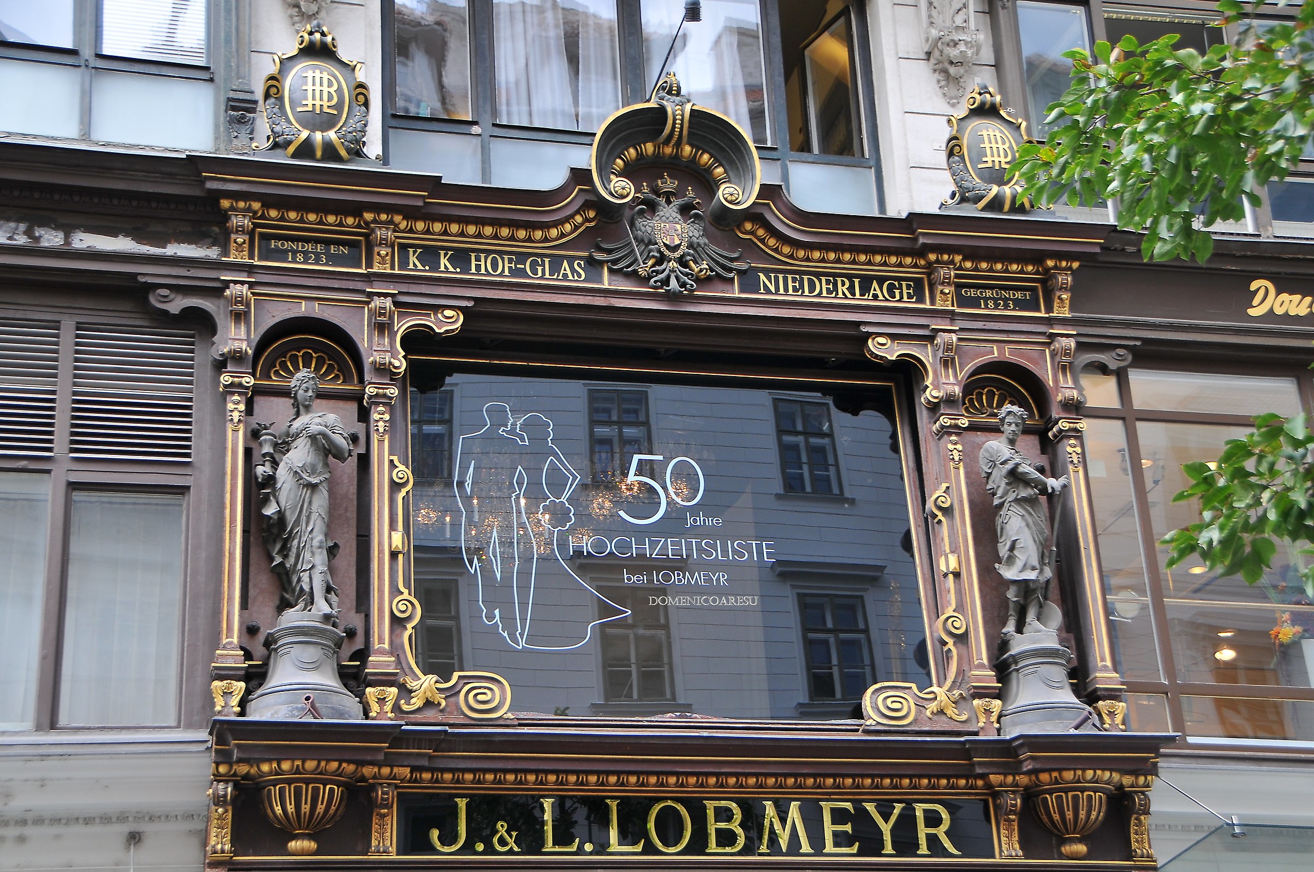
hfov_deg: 36.9
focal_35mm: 54
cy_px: 436
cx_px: 657
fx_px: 1968
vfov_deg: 25.0
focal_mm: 36
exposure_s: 1/60
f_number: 4.2
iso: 200
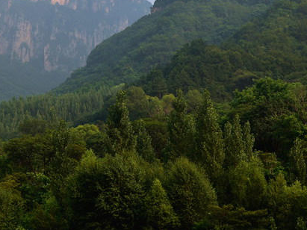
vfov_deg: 16.8
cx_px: 182
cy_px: 3
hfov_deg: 22.7
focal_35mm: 86
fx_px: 762
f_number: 6.3
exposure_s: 1/250
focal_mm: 24
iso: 100
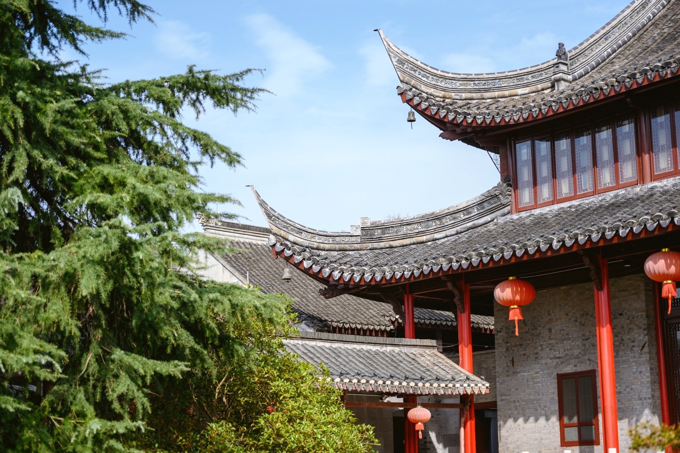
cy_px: 226
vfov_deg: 21.9
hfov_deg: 32.4
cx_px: 340
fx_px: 1171
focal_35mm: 62
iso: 100
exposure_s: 1/800
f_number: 4
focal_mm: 62
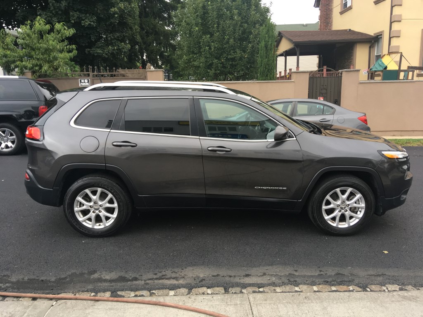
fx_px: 354
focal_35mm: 29
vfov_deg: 48.2
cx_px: 212
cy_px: 158
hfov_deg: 61.7
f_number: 2.2
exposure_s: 1/120
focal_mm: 4.15
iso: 40
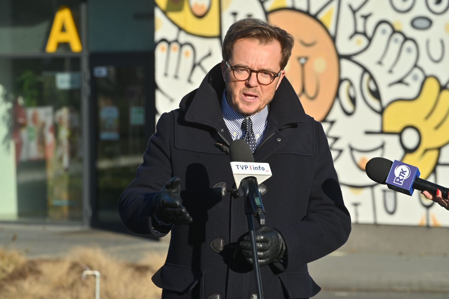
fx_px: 1871
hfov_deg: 13.7
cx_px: 224
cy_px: 150
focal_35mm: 150
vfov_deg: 9.1
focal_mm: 150
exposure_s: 1/400
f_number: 8
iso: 100
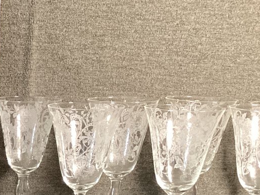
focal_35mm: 91
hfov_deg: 19.8
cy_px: 245
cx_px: -74
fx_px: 684
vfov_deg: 15.6
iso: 250
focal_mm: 3.3
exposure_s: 1/50
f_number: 2.4
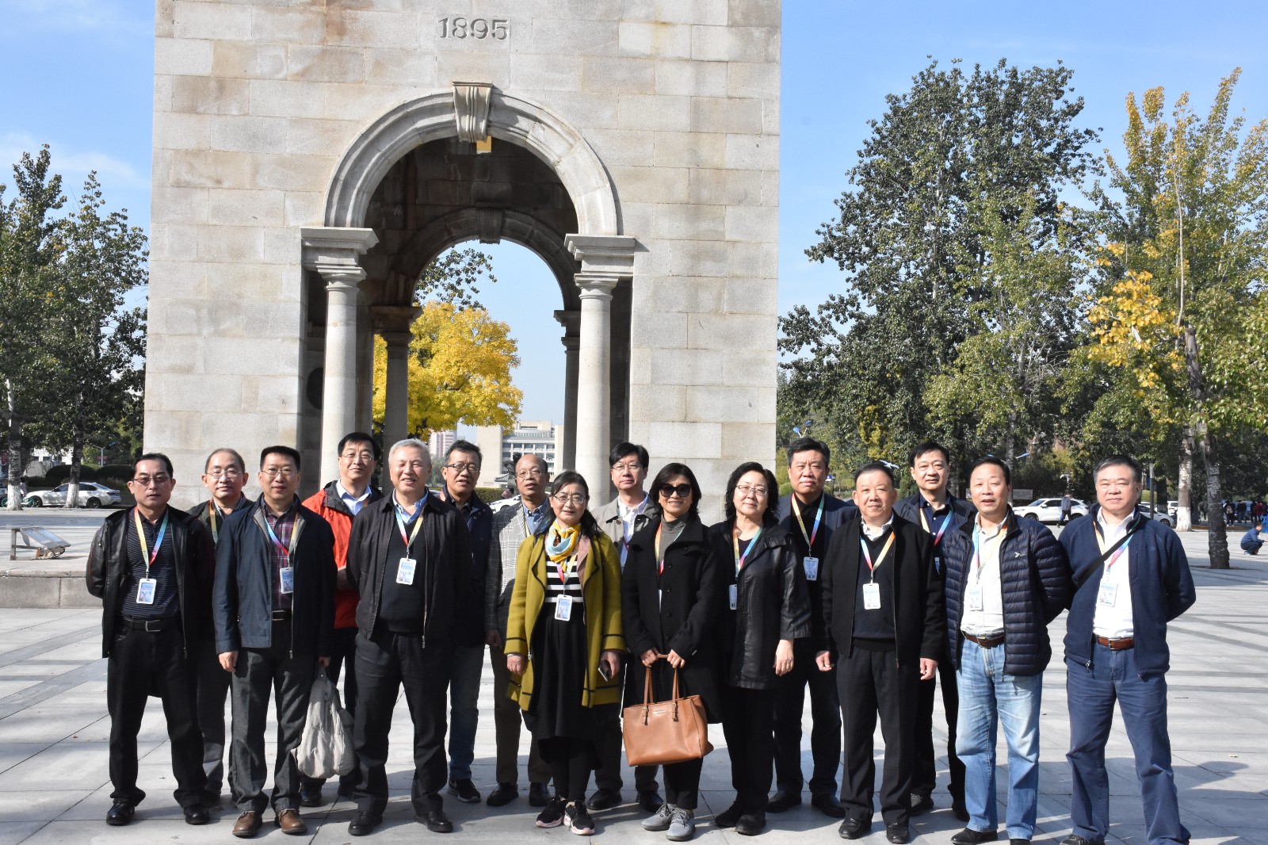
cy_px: 422
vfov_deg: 34.2
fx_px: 1373
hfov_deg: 49.6
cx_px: 634
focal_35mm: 39
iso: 2000
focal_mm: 26
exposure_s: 1/1000
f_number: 16
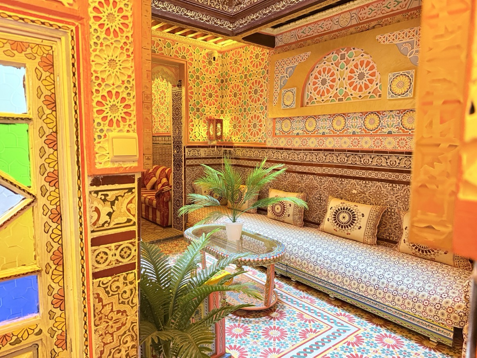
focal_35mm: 24
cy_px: 179
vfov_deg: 56.8
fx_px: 331
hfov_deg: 71.6
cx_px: 238
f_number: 1.78
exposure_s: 1/50
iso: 400
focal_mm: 6.76
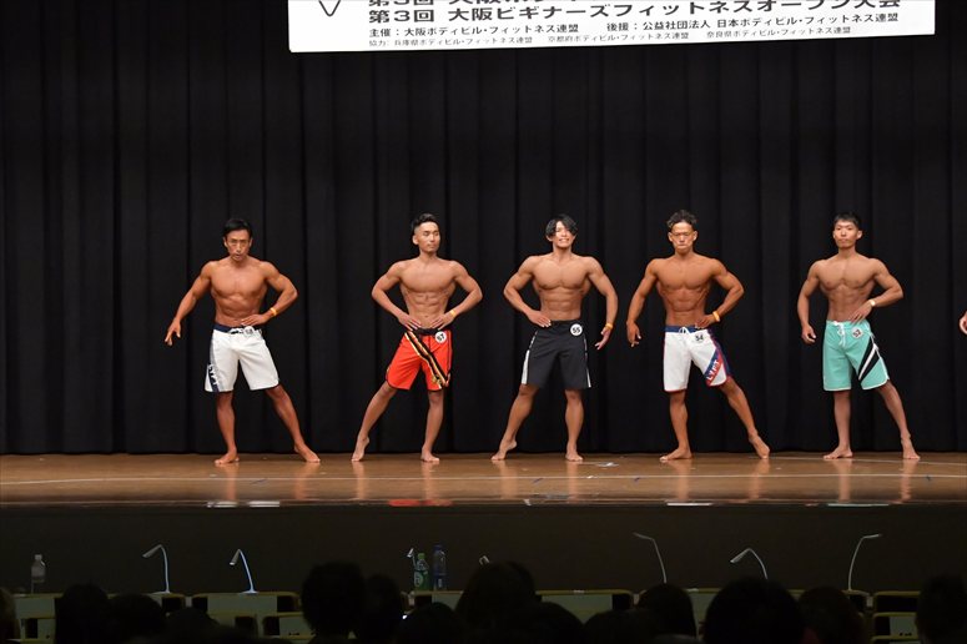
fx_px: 3302
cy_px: 322
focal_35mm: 123
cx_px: 484
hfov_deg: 16.7
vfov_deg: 11.1
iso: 6400
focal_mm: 82
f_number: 5.6
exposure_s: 1/400
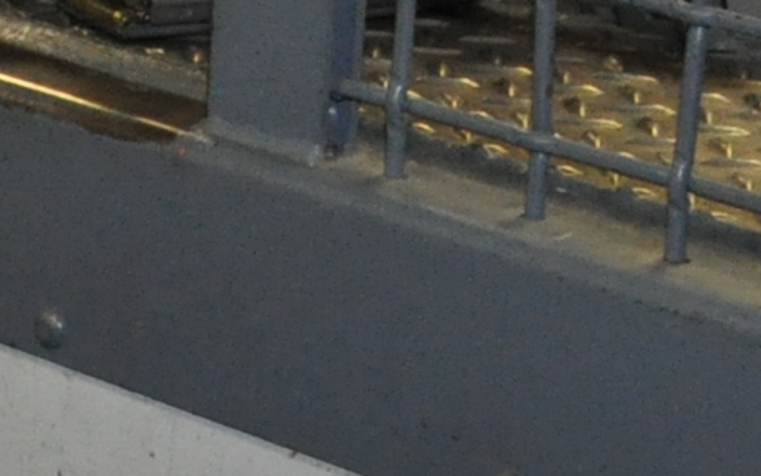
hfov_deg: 8.0
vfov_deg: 5.6
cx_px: -1441
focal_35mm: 229
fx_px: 4750
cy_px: -418
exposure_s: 1/60
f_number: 7.1
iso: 1600
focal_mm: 24
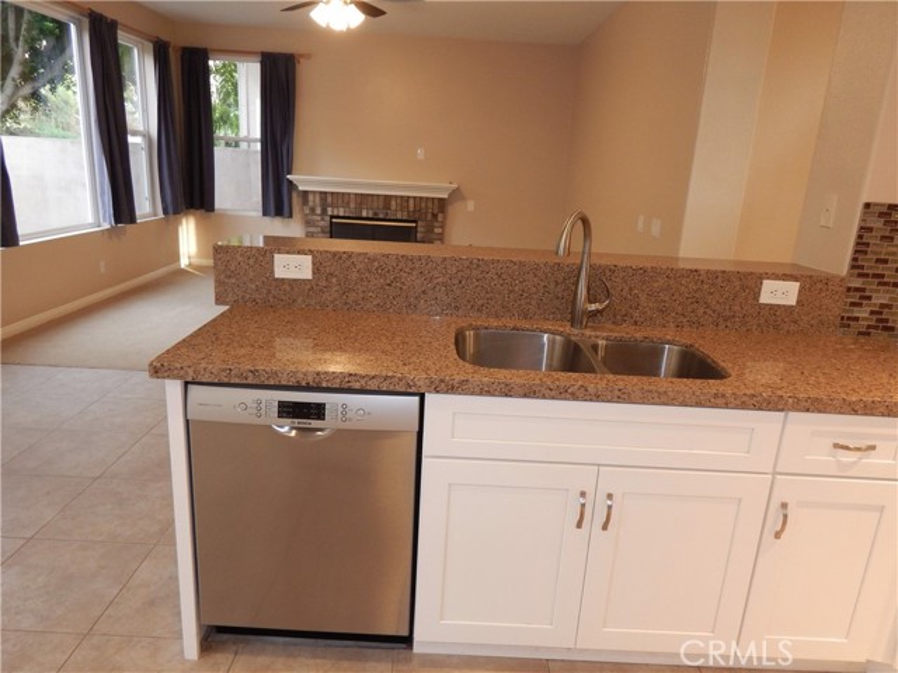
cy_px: 336
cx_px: 449
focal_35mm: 23
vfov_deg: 58.9
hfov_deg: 73.9
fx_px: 597
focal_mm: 4
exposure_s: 1/30
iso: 200
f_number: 3
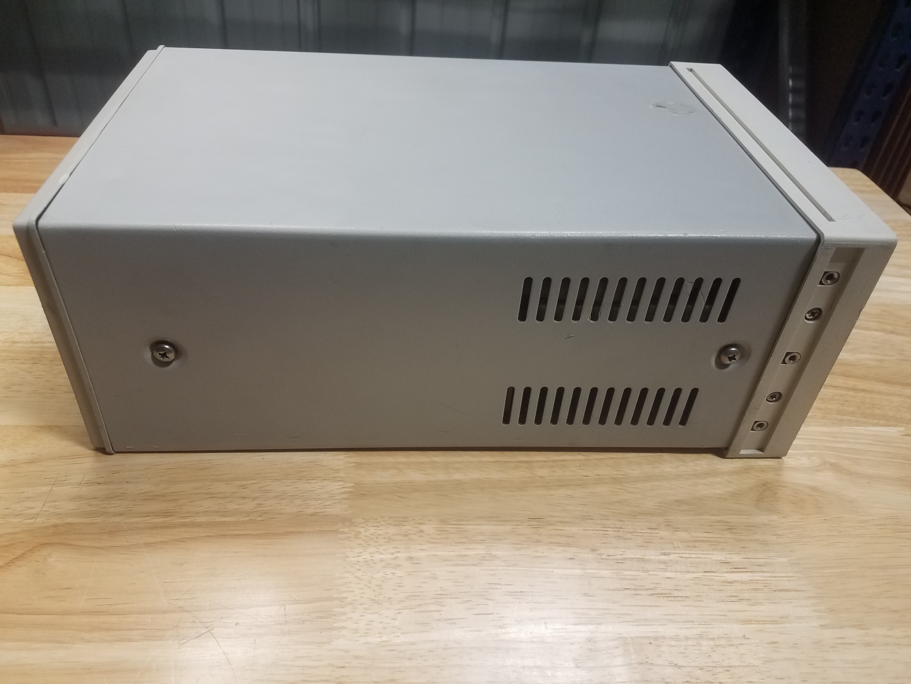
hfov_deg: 67.3
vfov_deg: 53.1
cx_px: 456
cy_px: 342
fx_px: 684
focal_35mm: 26
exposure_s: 1/120
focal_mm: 4.2
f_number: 1.7
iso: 64
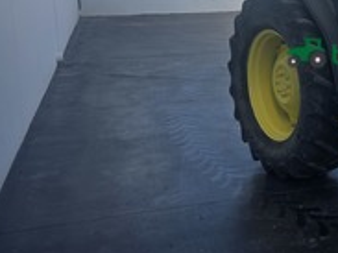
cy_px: 54
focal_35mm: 69
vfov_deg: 21.1
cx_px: 426
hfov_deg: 24.9
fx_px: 673
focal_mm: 6.3
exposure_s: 1/3238
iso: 80
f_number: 1.7
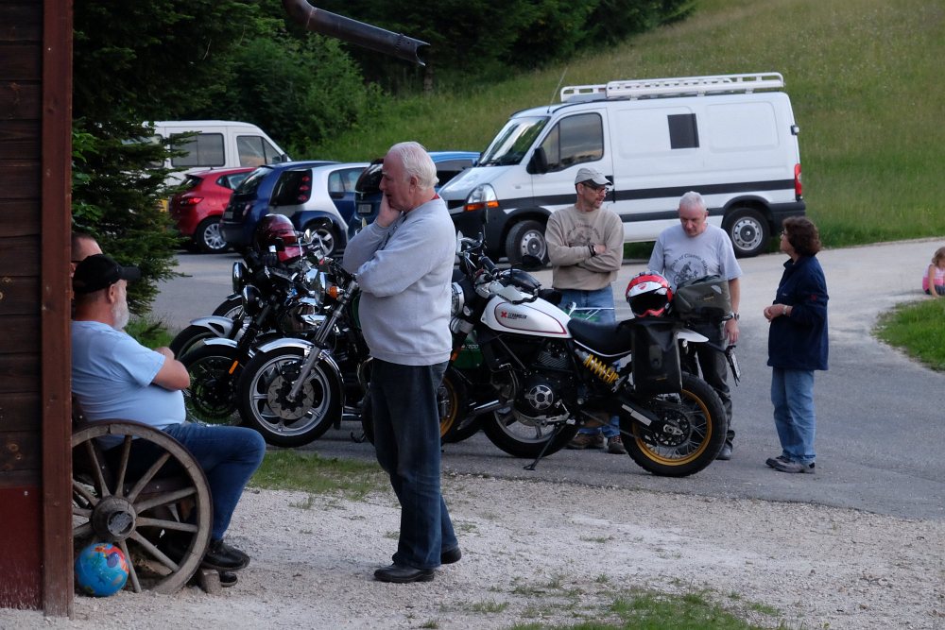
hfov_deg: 17.3
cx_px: 472
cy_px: 315
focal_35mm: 118
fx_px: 3098
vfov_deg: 11.6
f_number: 7.1
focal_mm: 78.7
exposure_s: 1/400
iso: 4000
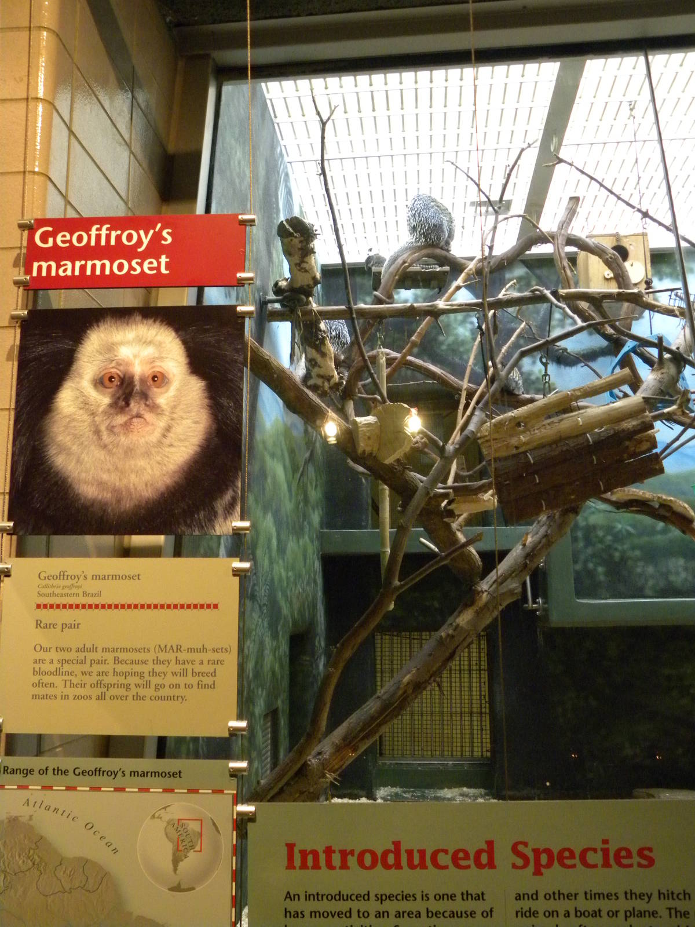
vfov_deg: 55.4
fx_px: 883
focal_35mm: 33
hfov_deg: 42.9
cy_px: 464
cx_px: 348
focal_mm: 5.9
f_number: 2.8
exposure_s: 1/15.5
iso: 400
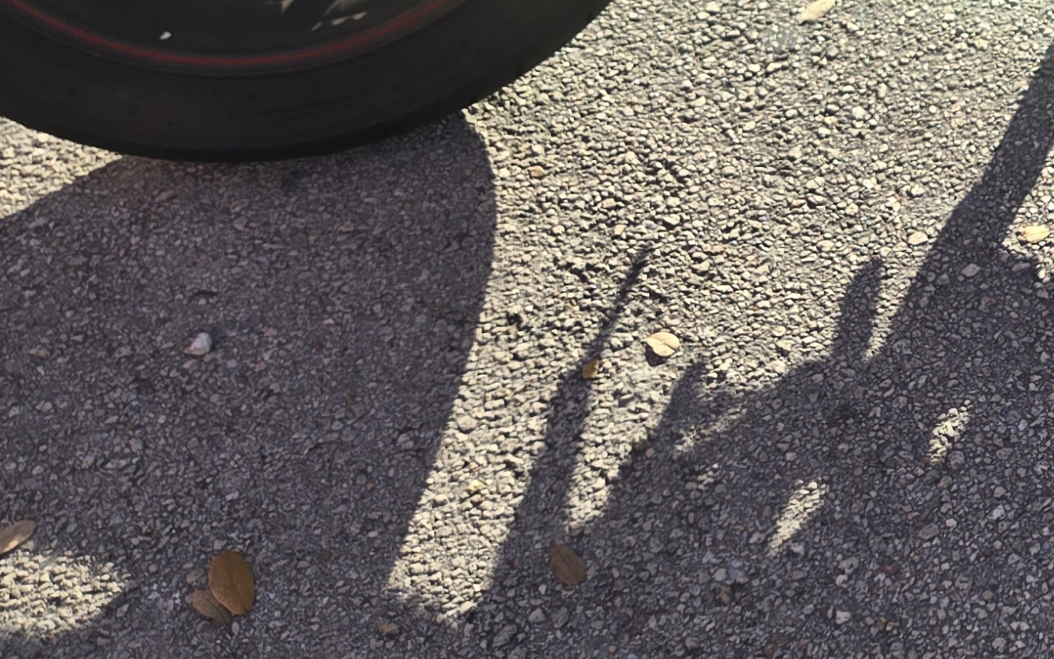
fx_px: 2298
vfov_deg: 14.2
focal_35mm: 80
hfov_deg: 23.7
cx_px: 1253
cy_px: -576
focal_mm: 5.4
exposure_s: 1/629
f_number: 1.8
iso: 25
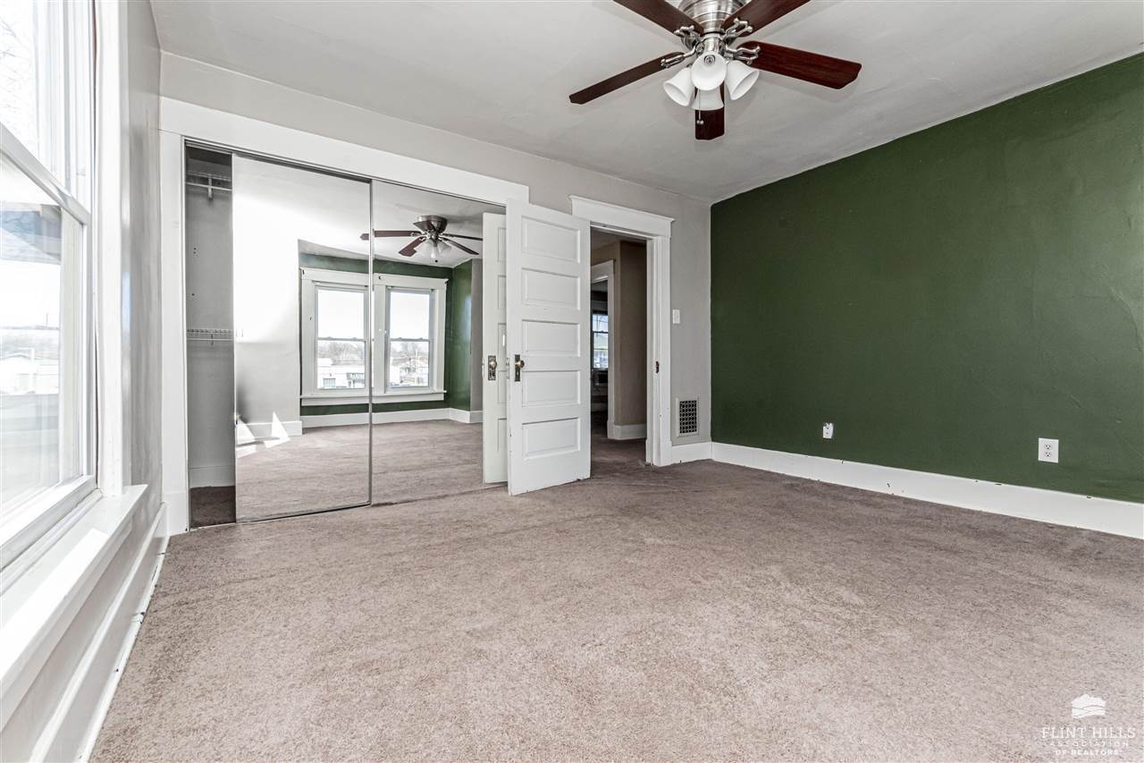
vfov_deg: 77.3
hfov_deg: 100.4
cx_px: 572
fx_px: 477
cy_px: 382
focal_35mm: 15
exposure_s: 1/60
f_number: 16
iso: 1000
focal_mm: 10
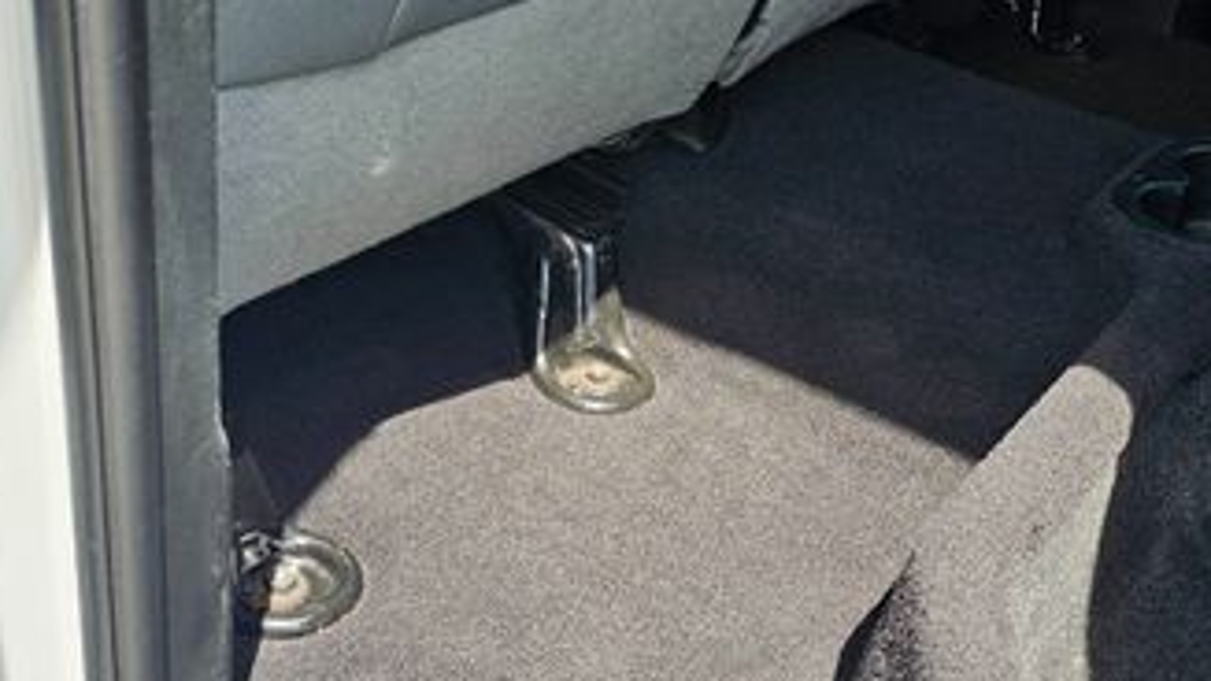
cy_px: 407
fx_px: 1574
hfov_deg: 42.1
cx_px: 655
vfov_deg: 24.4
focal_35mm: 49
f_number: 1.7
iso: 20
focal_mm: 6.3
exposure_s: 1/209
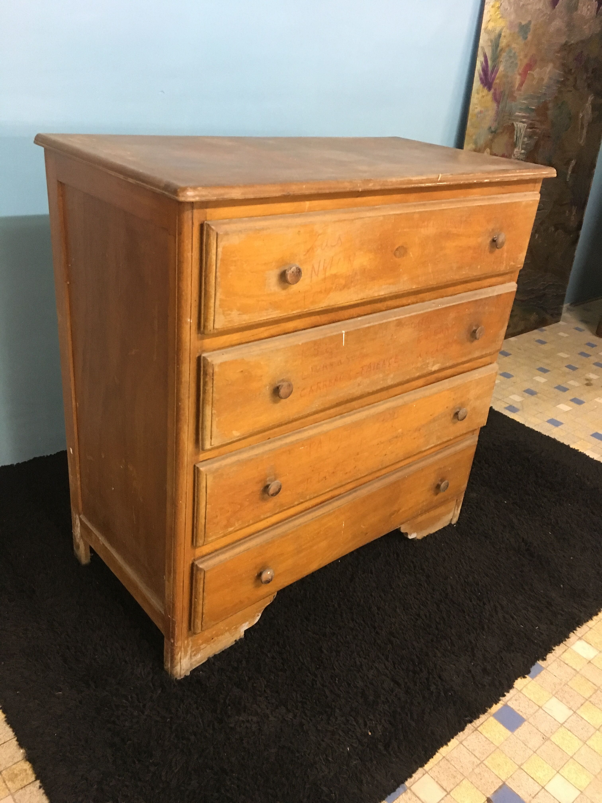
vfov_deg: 61.7
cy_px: 402
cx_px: 301
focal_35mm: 29
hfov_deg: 48.2
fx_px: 672
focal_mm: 4.15
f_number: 2.2
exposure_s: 1/17
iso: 200
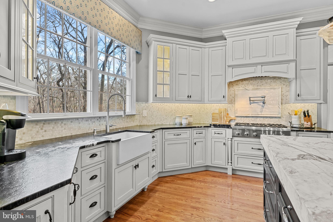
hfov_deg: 86.9
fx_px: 176
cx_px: 166
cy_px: 111
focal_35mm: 19
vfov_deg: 64.5
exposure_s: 1/15
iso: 500
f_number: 8
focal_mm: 19
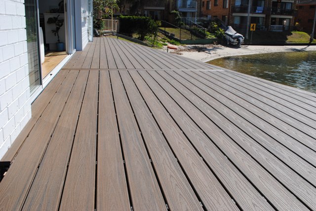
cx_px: 158
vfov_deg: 36.9
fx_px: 316
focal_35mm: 36
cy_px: 106
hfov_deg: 53.1
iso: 100
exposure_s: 1/320
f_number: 9
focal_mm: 24
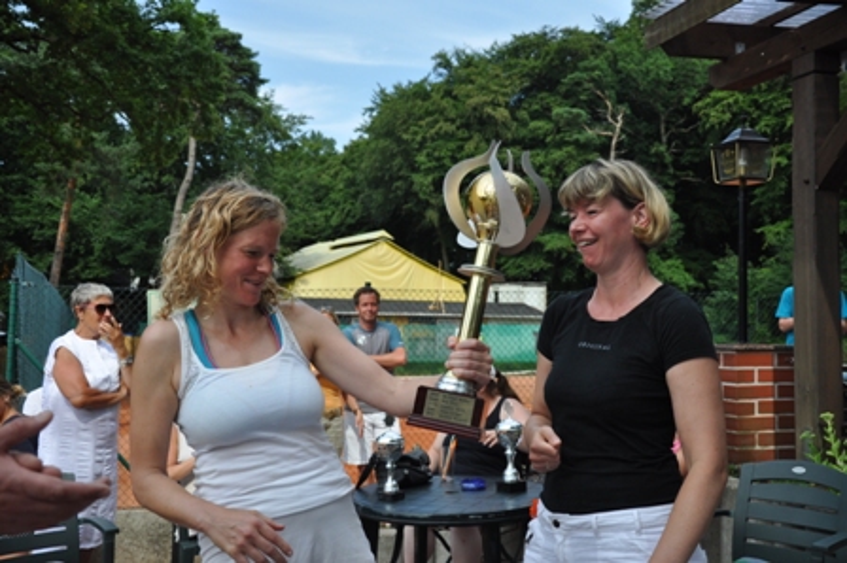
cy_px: 282
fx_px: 917
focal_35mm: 39
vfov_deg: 34.2
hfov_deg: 49.6
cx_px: 424
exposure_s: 1/1250
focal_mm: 26
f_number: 5
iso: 400
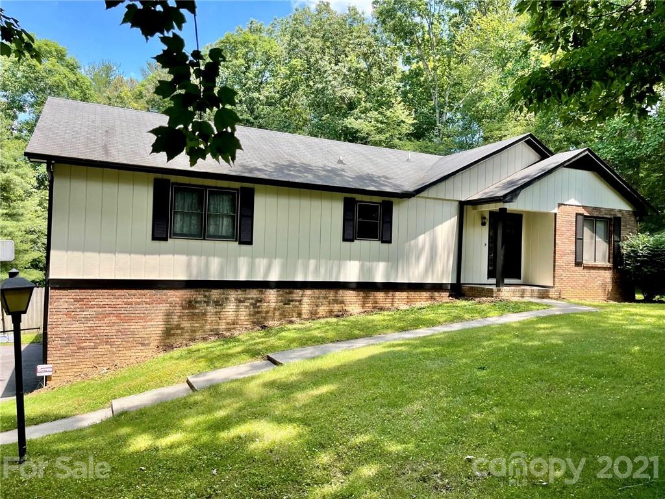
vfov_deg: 53.1
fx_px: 499
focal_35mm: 26
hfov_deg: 67.3
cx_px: 332
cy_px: 250
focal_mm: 5.1
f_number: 1.6
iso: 32
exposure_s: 1/722
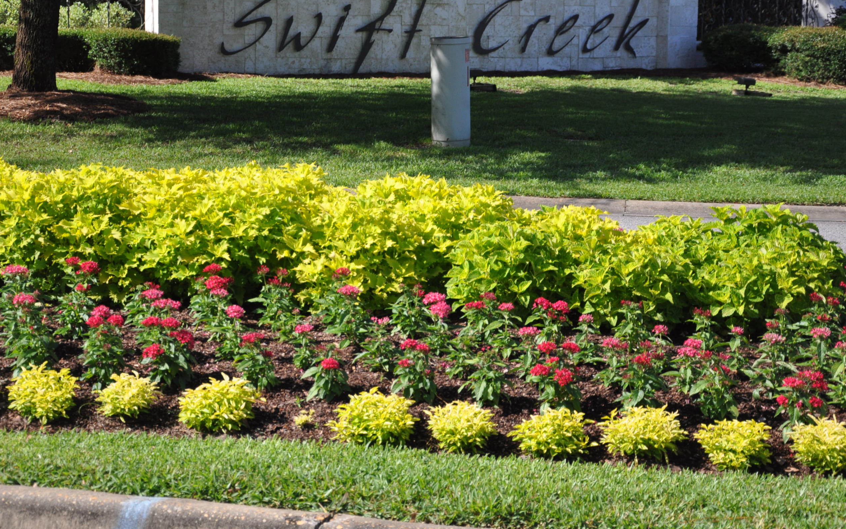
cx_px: 401
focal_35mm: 112
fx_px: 2582
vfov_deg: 11.7
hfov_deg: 18.6
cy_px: 207
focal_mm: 62
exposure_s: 1/320
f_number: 5.3
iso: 400
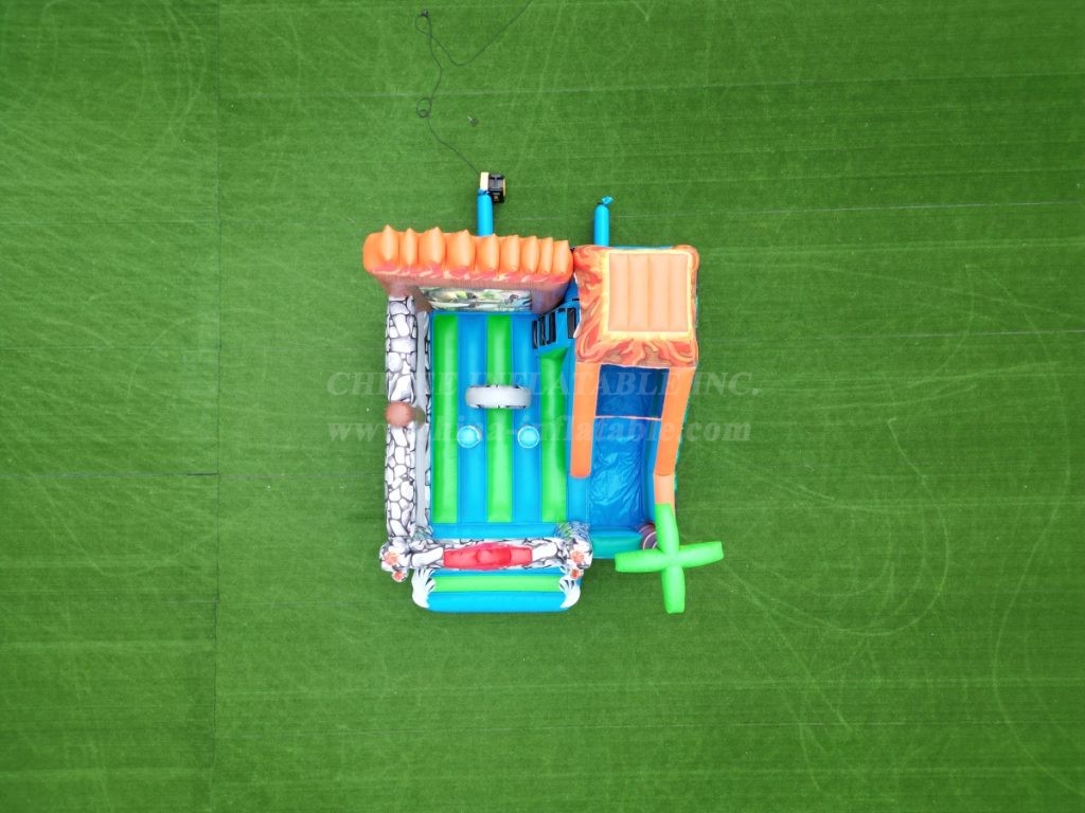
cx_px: 542
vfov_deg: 56.8
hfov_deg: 71.6
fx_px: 752
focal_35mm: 24
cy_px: 406
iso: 100
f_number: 1.7
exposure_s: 1/320
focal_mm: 6.72
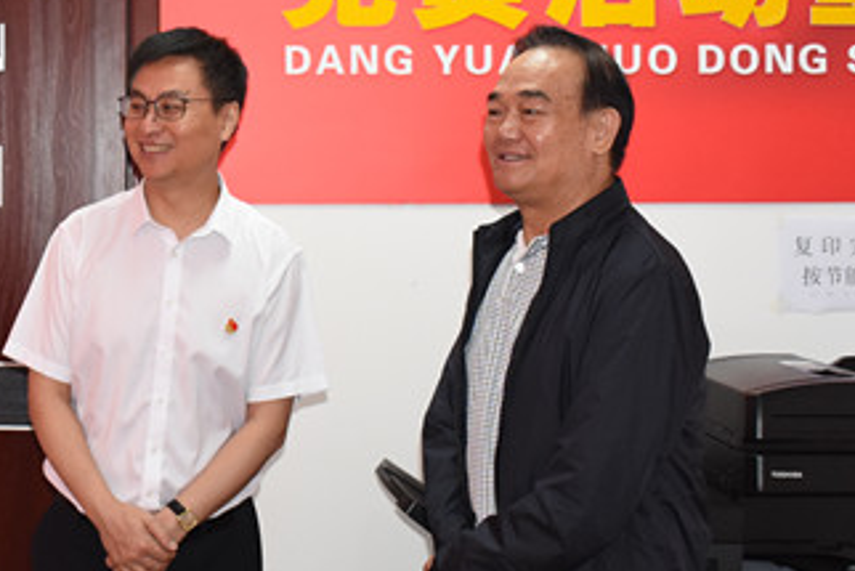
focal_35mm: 67
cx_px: 90
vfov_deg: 20.2
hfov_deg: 28.9
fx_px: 1592
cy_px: 137
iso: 1250
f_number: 3.5
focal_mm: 18
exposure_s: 1/100
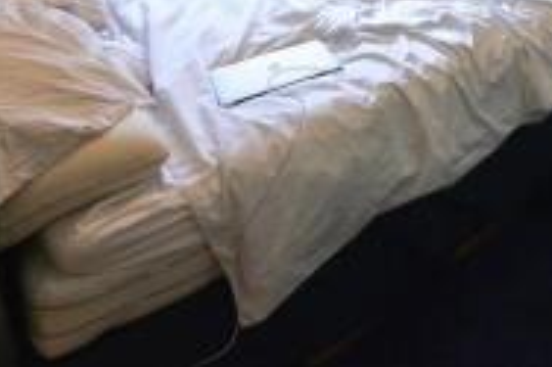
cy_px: -87
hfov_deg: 45.9
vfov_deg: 29.5
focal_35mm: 38
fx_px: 582
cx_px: 496
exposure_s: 1/40
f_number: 4.5
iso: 1000
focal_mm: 10
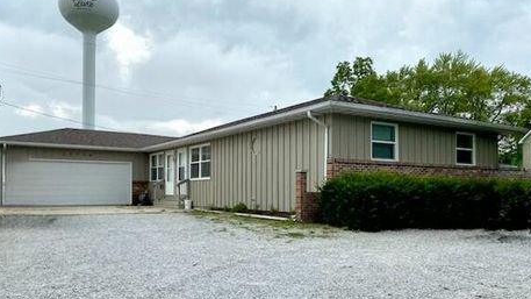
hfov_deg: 62.6
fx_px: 436
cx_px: 250
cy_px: 186
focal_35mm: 31
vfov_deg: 37.6
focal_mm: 4.25
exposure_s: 1/1258
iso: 32
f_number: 1.8
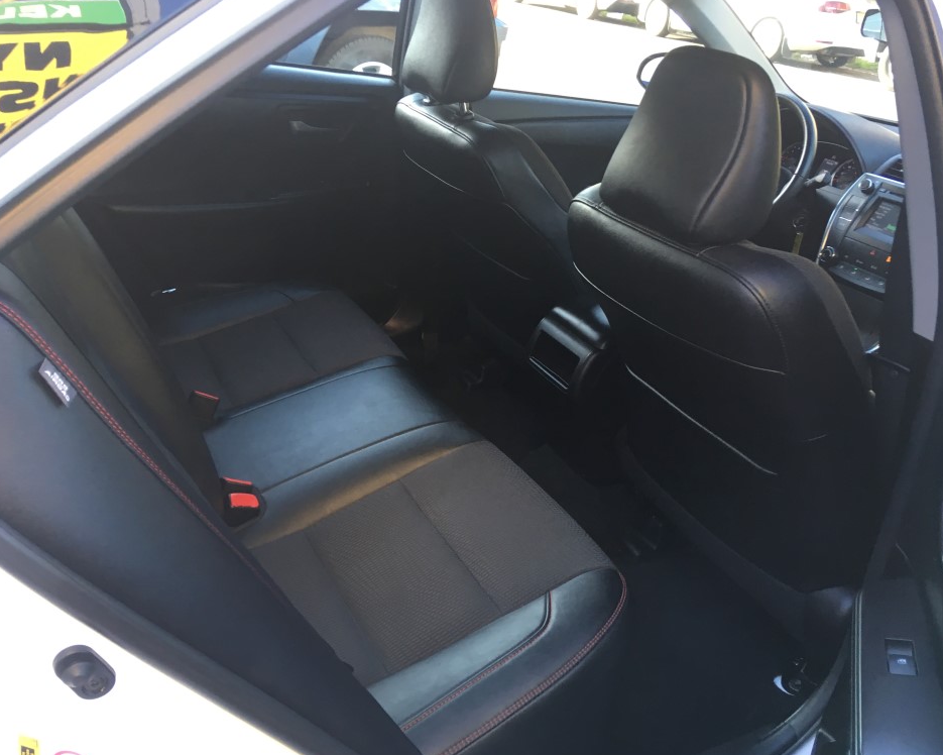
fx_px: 865
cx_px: 481
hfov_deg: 57.2
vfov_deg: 47.1
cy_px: 382
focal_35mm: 31
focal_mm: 4.15
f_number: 2.2
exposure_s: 1/30
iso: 25
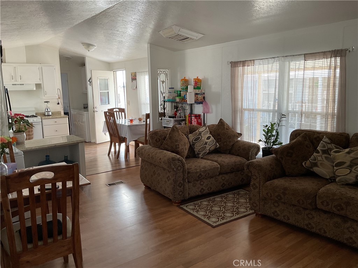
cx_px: 179
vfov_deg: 48.2
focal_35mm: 29
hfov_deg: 61.7
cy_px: 134
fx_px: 300
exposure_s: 1/60
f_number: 1.8
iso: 50
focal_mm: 3
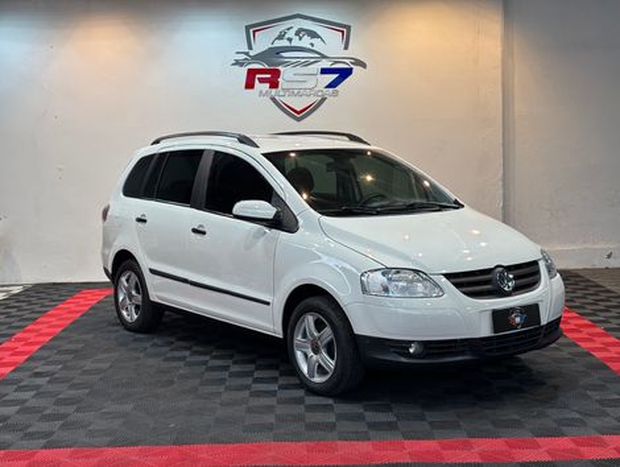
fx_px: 933
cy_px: 234
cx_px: 310
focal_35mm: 52
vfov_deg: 28.1
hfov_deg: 36.8
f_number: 1.6
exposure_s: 1/120
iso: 40
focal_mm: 5.96
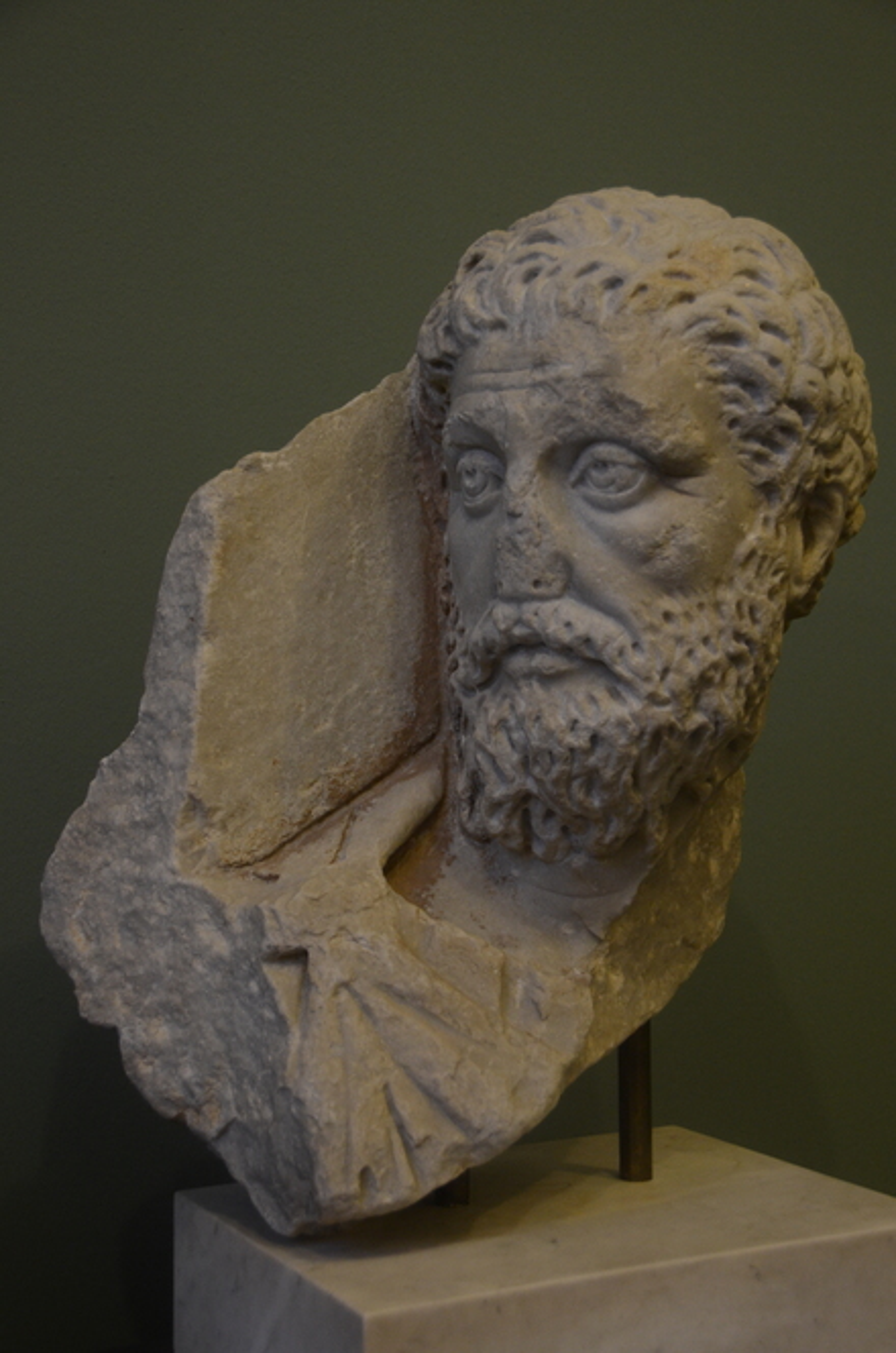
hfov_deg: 28.0
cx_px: 448
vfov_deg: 41.2
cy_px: 676
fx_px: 1799
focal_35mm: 48
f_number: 4.2
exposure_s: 1/15
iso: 1250
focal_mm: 32
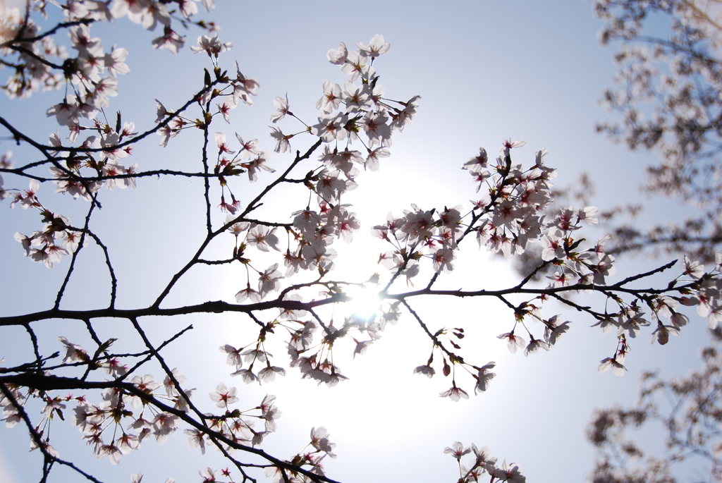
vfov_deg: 19.0
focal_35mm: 72
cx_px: 361
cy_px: 242
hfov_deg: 28.0
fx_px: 1445
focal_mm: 48
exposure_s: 1/2000
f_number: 4.8
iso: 100
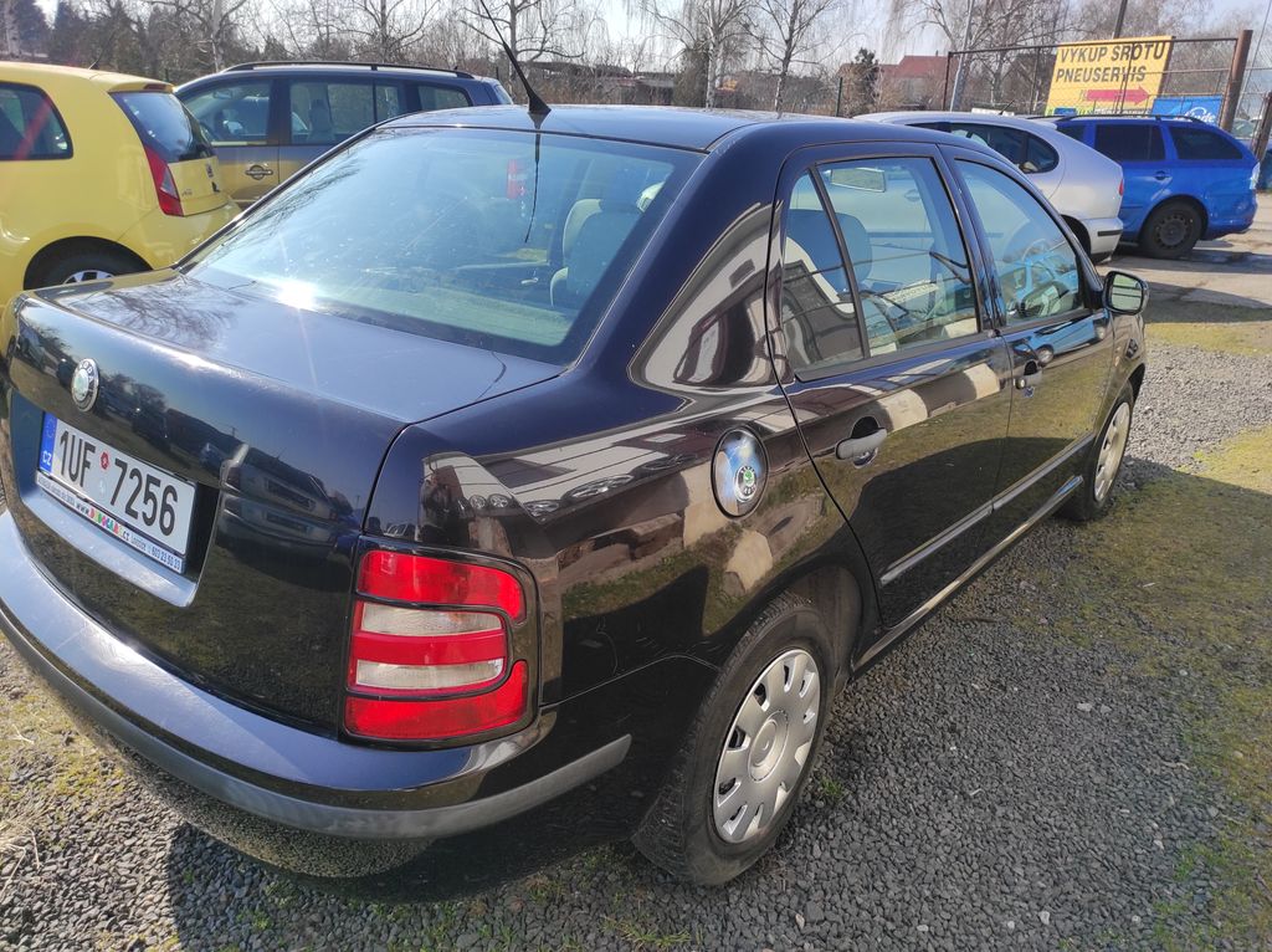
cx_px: 636
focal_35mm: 25
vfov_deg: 54.8
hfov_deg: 69.4
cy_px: 476
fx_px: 918
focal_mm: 5.43
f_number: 1.89
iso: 100
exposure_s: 1/1607
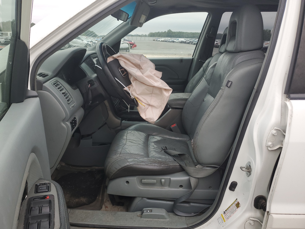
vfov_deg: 53.1
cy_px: 114
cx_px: 152
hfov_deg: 67.3
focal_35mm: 26
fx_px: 229
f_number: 1.5
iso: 50
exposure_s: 1/256
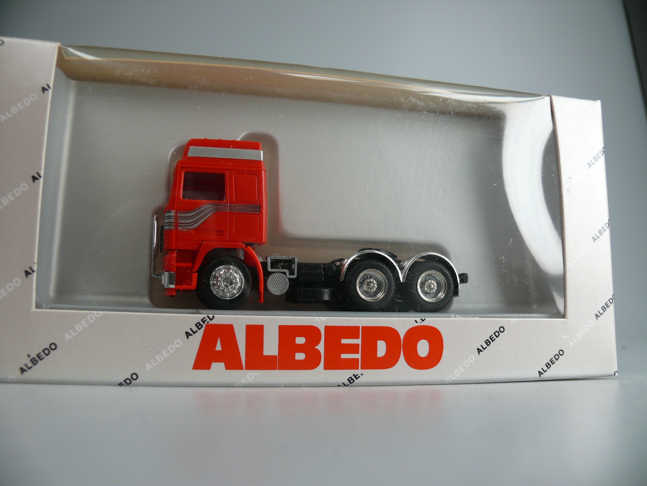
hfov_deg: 52.6
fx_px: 654
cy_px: 243
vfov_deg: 40.7
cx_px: 324
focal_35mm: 35
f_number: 3.2
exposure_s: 1/100
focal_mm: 7.4
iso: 100
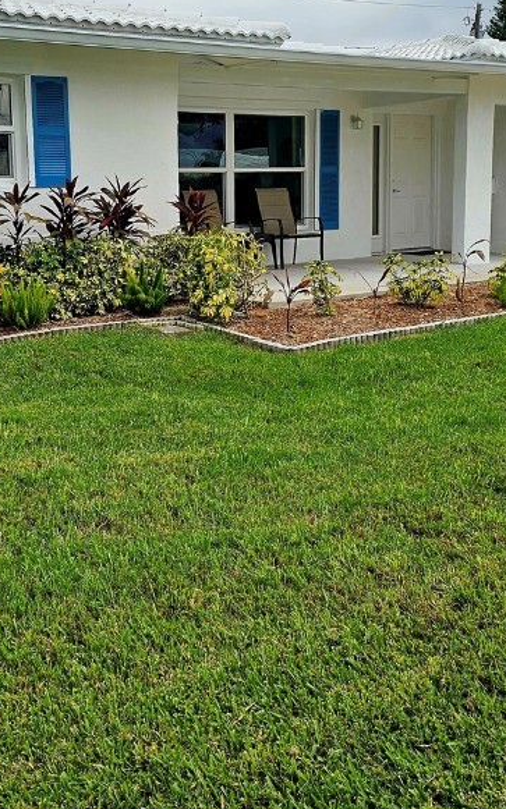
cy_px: 317
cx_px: 181
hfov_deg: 29.7
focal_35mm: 43
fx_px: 949
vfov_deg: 45.9
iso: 10
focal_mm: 6.3
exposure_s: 1/1111
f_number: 1.7
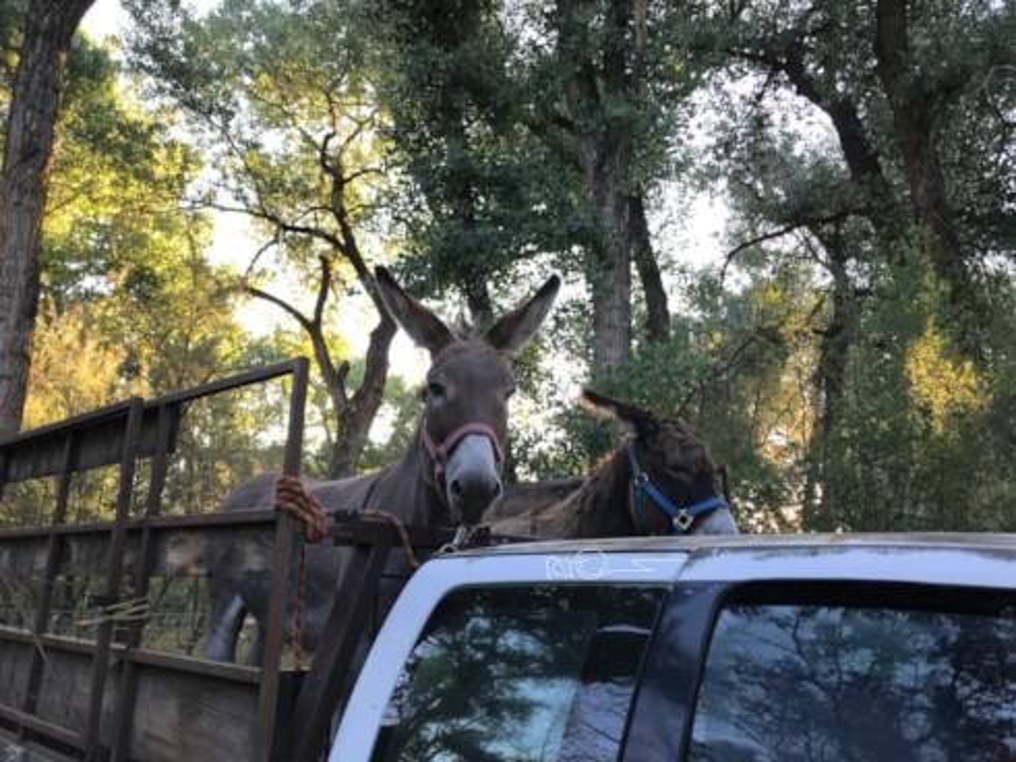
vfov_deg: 49.7
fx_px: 822
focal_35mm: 28
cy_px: 381
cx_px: 508
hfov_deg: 63.5
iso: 32
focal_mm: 3.99
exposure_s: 1/120
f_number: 1.8
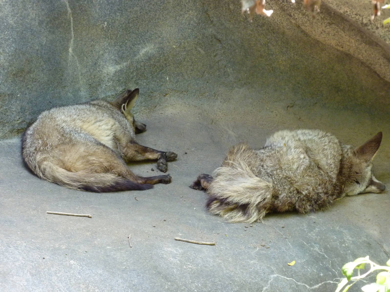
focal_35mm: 111
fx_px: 1251
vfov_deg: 13.3
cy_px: 146
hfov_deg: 17.7
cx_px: 195
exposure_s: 1/50
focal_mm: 18.2
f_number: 4.4
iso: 400
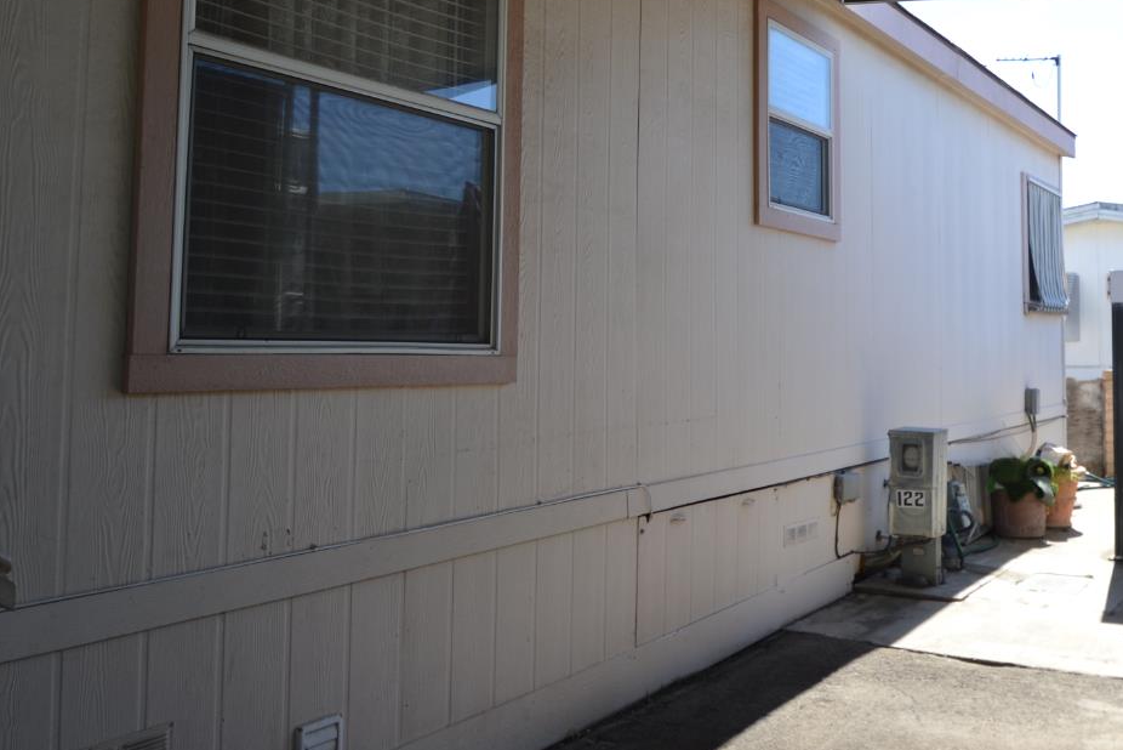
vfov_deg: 38.4
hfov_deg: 54.4
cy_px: 239
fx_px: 1061
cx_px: 765
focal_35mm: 34
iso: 100
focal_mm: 14
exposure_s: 1/160
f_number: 6.3
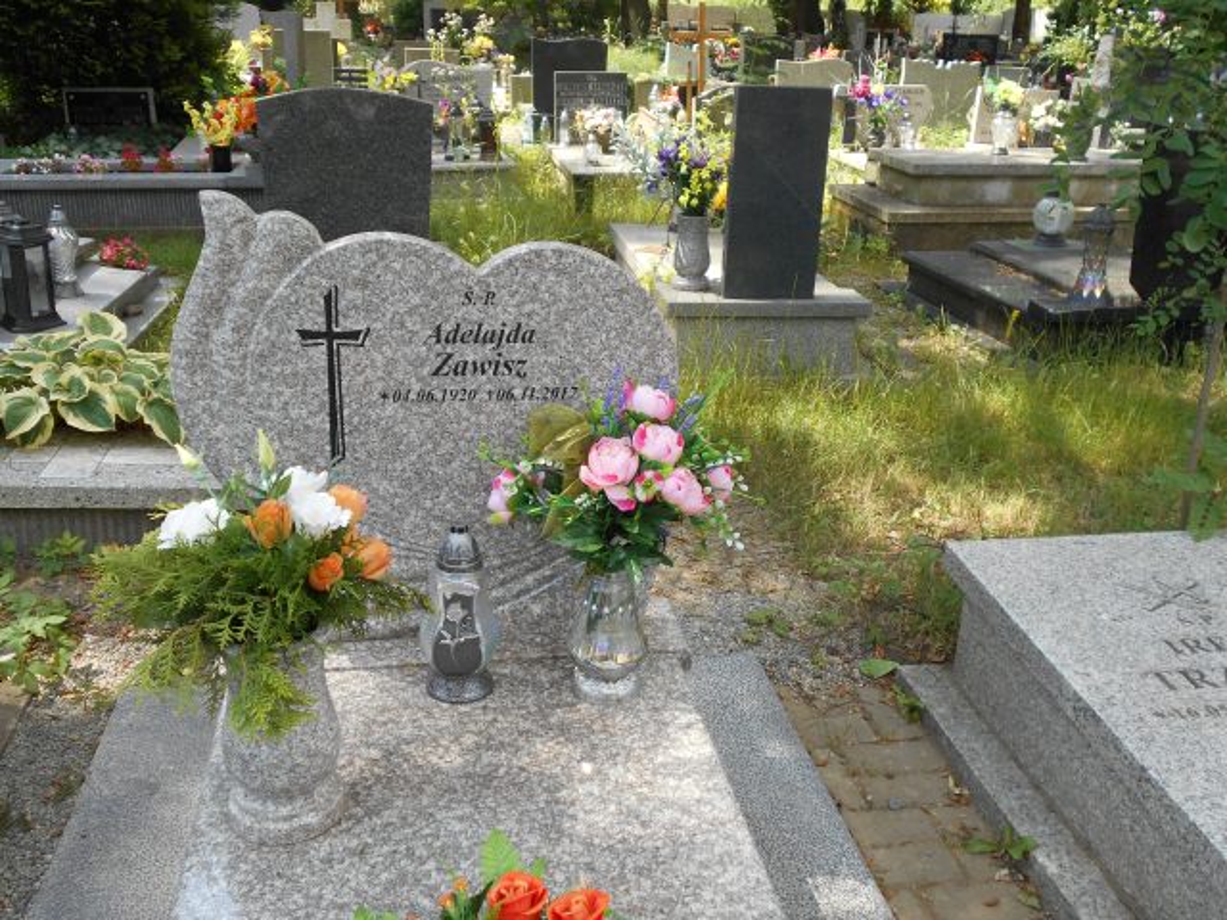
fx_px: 1205
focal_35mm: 34
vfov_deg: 41.8
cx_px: 614
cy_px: 460
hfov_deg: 54.0
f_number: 3.6
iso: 80
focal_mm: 5.8
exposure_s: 1/125
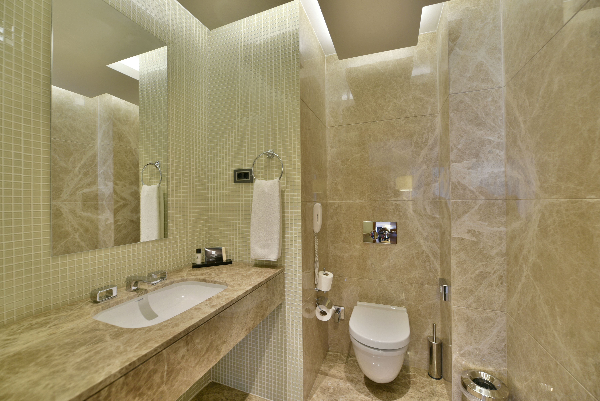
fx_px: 233
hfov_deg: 104.2
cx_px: 300
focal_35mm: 14
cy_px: 200
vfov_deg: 81.3
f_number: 3.5
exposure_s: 1/50
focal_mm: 14
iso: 500
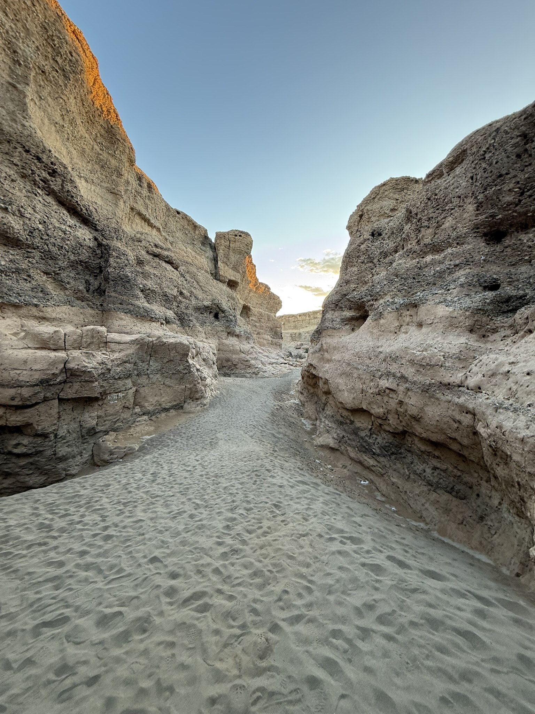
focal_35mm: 14
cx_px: 268
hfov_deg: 85.7
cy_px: 357
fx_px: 288
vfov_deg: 102.1
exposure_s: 1/99
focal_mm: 2.22
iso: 64
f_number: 2.2
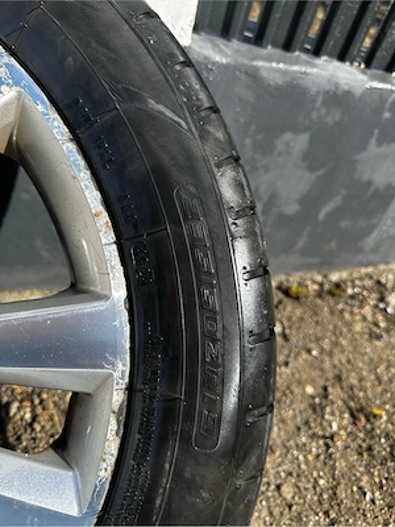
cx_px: 198
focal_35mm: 24
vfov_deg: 71.6
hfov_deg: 56.8
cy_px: 264
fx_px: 365
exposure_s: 1/1339
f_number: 1.78
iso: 80
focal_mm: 6.86
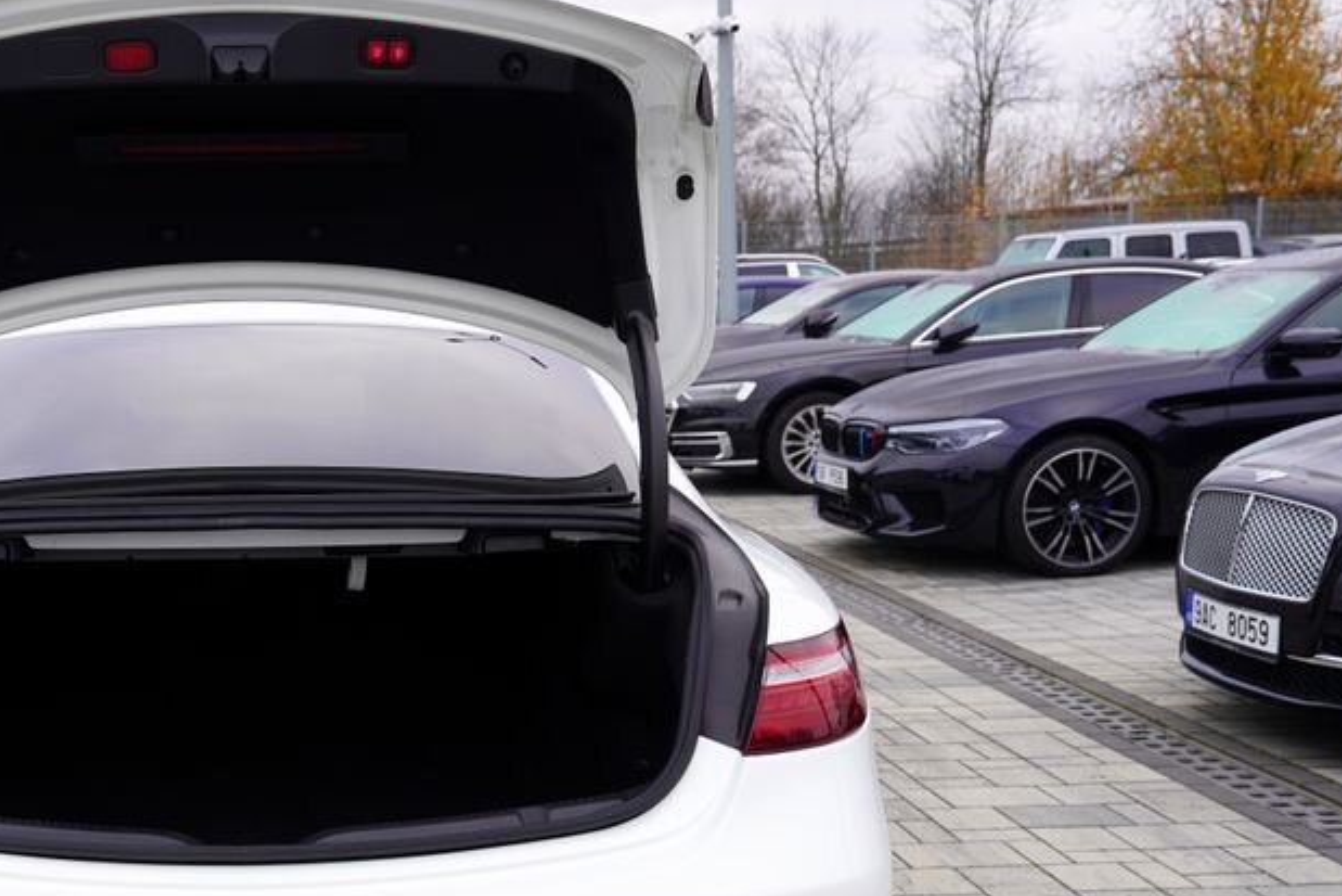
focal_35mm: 48
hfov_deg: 39.5
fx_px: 1790
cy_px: 652
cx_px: 264
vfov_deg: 27.8
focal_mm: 29
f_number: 5
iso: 100
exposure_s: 1/80
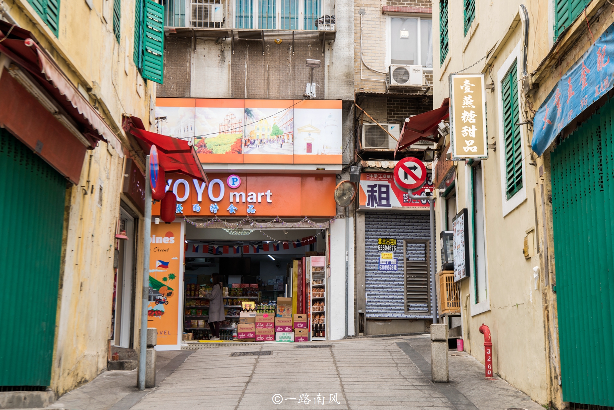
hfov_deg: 33.4
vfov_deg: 22.6
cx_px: 307
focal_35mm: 60
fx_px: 1024
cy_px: 205
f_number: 9
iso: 200
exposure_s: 1/100
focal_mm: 60
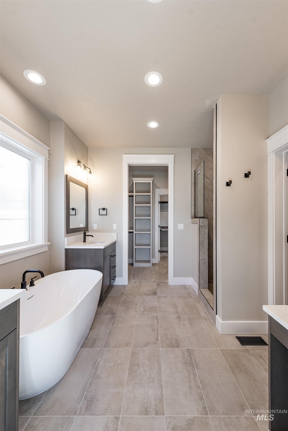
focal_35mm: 14
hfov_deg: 81.3
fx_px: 168
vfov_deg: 104.2
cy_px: 216
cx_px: 144
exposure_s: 1/125
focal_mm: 14
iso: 640
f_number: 5
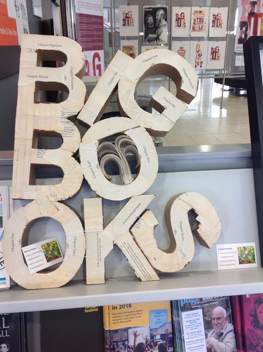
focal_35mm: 35
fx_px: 355
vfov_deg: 52.7
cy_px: 176
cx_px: 132
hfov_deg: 40.6
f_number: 2.4
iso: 64
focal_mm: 4.28
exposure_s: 1/40
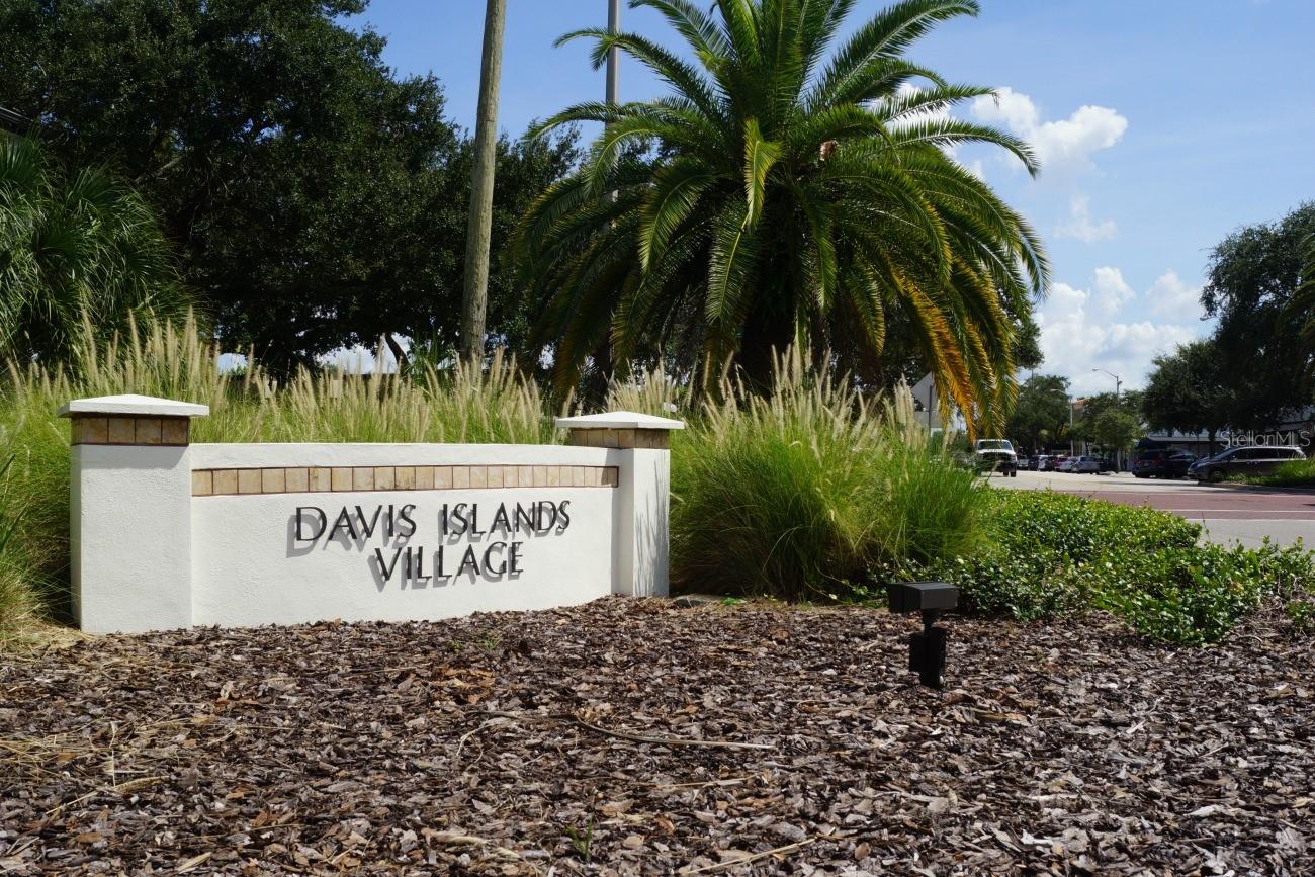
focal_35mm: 33
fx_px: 1205
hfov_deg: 57.2
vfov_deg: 40.0
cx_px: 658
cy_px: 438
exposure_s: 1/200
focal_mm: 22
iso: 100
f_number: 13
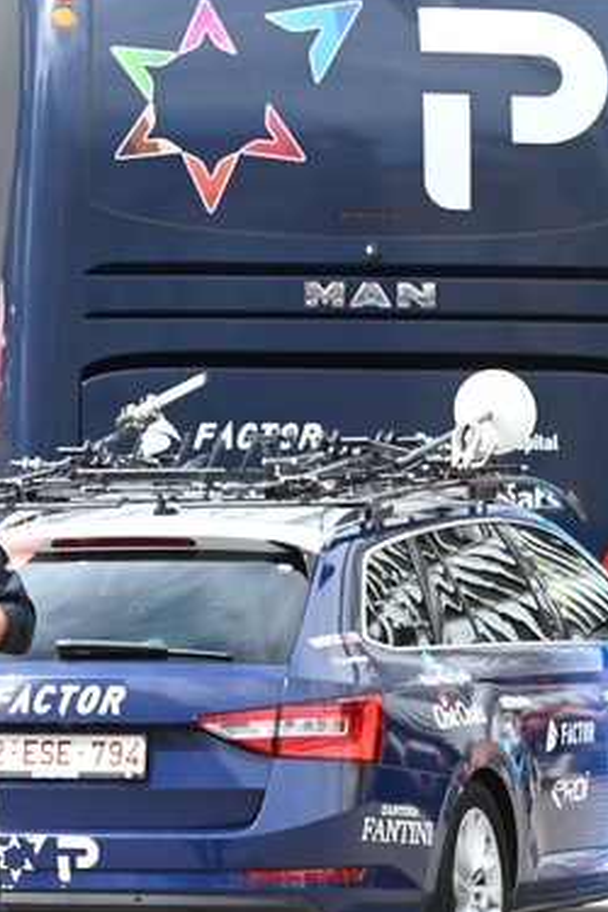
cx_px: -58
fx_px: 6611
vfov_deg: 7.9
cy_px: 561
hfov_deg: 5.2
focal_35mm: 261
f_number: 10
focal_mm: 135
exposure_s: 1/500
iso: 1000
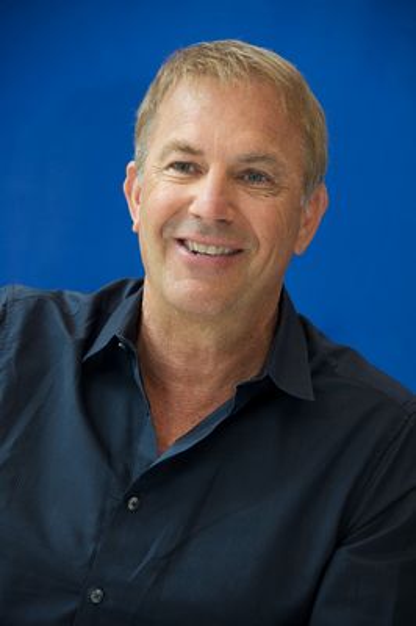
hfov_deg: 9.1
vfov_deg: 13.7
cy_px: 313
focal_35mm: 150
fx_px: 2604
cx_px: 208
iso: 800
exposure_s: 1/60
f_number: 5.6
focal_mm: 150
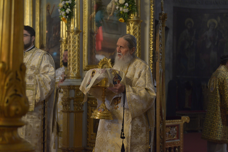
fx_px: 444
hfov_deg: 28.8
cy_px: 76
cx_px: 114
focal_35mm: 70
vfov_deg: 19.5
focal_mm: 70
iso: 2500
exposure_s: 1/80
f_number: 3.5
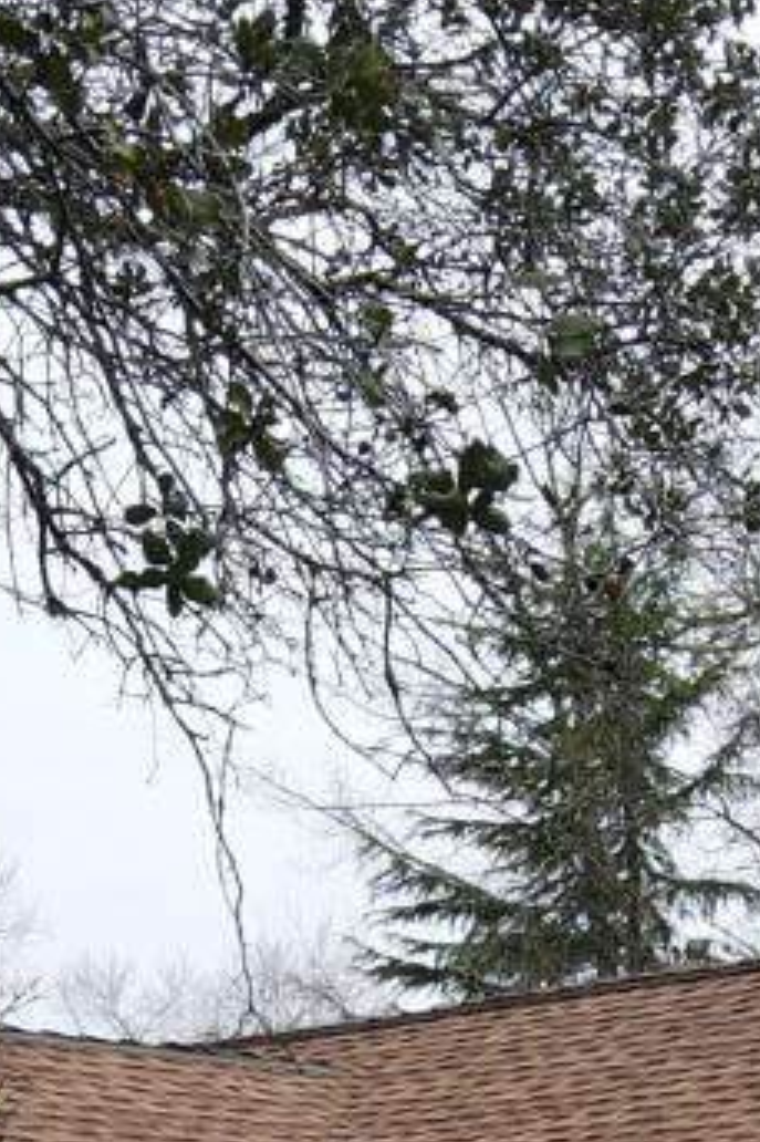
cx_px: 478
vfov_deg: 17.4
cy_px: 1562
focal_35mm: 109
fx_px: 3455
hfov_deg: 12.5
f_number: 2.8
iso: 100
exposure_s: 1/350
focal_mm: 4.5
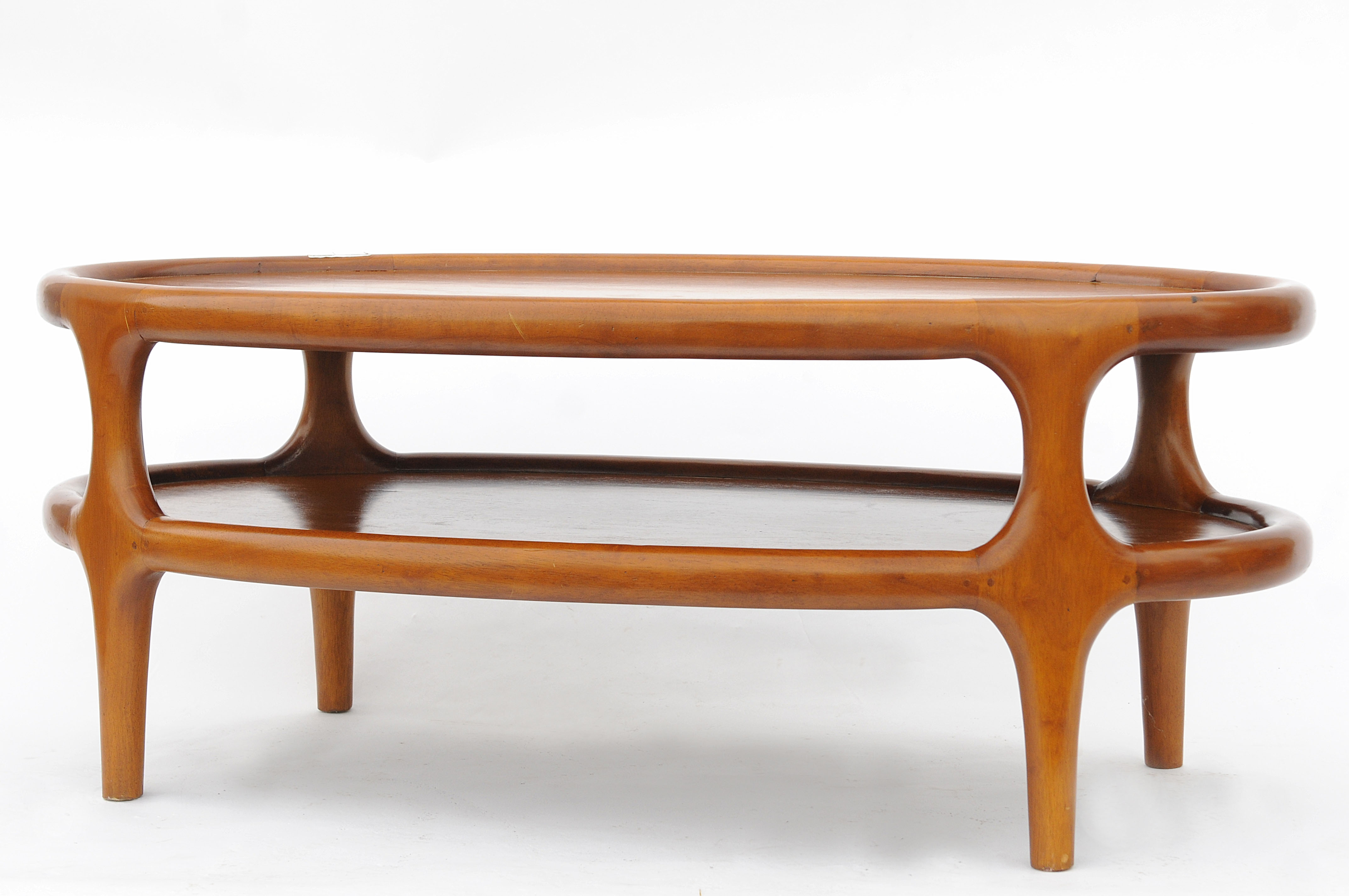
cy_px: 448
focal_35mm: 72
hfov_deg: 28.1
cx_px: 674
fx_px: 2695
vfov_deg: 18.9
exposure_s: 1/250
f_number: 5.6
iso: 320
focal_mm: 48
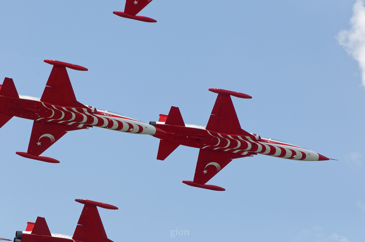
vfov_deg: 3.0
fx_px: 4557
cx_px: 182
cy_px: 121
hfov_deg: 4.6
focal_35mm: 450
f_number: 11
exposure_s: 1/1500
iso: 800
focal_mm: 300
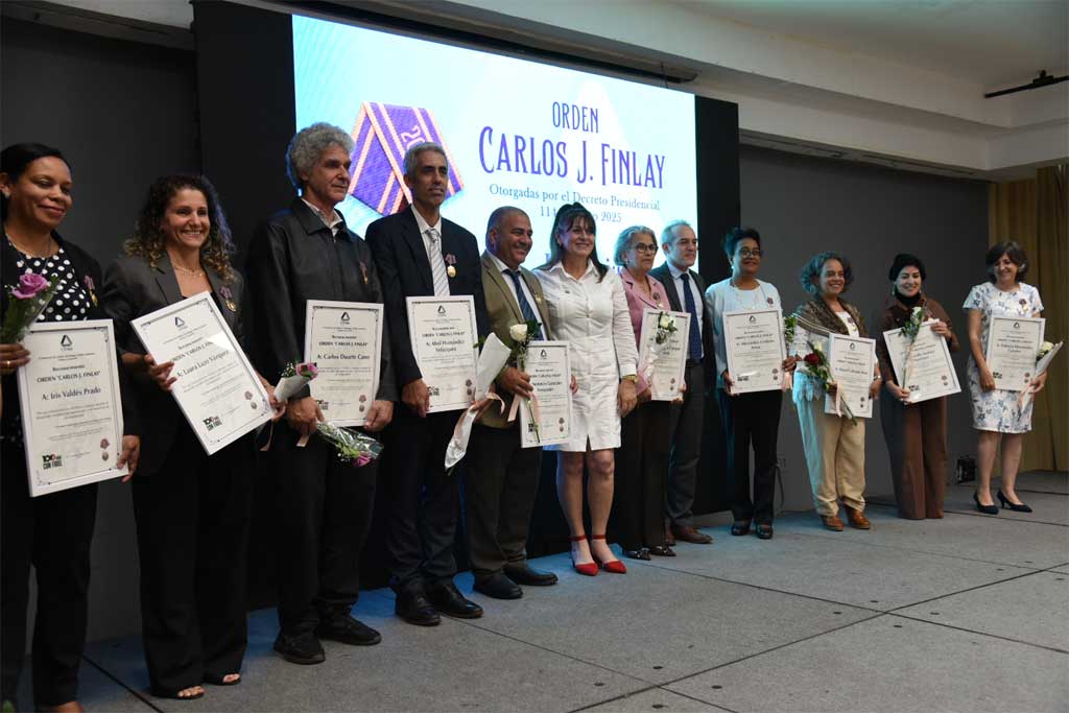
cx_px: 534
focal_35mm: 35
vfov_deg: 37.9
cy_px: 356
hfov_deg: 54.4
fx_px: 1039
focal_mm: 35
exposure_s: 1/160
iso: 1250
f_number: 4.5
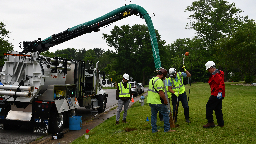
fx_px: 258
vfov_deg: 31.2
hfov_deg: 52.8
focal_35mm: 38
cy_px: 78
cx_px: 128
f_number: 7.1
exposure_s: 1/250
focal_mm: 24
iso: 200
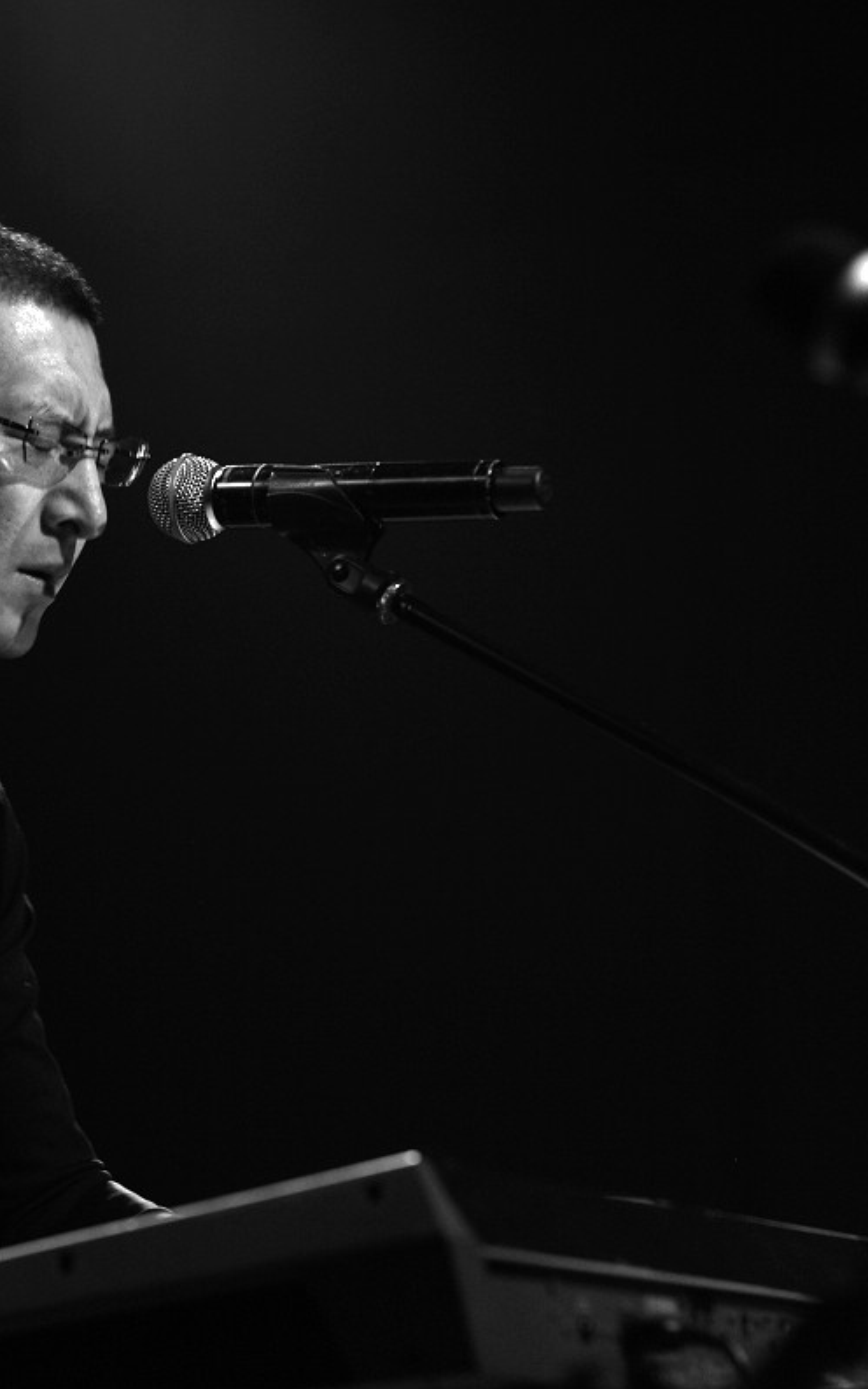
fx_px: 5717
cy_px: 696
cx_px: 264
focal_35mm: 151
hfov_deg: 8.7
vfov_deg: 13.9
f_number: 3.2
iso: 1600
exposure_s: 1/60
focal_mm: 98
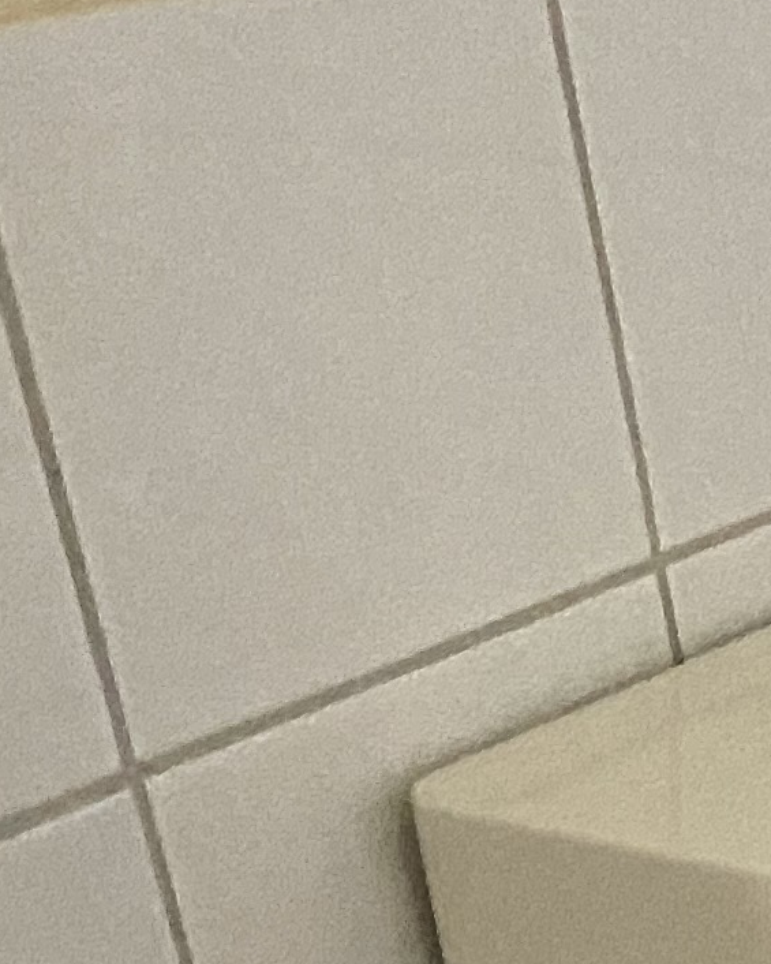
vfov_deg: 12.0
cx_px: 2298
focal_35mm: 145
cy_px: 1880
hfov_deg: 8.8
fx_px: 4135
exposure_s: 1/40
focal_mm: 4.25
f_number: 1.8
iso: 500
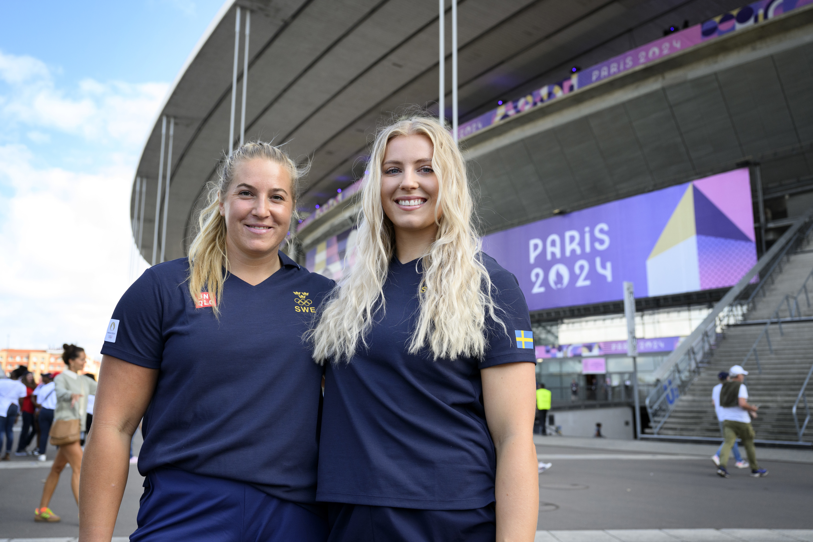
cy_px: 271
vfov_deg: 43.6
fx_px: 677
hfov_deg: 61.9
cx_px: 406
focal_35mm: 30
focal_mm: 30
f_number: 4
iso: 800
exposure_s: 1/1250
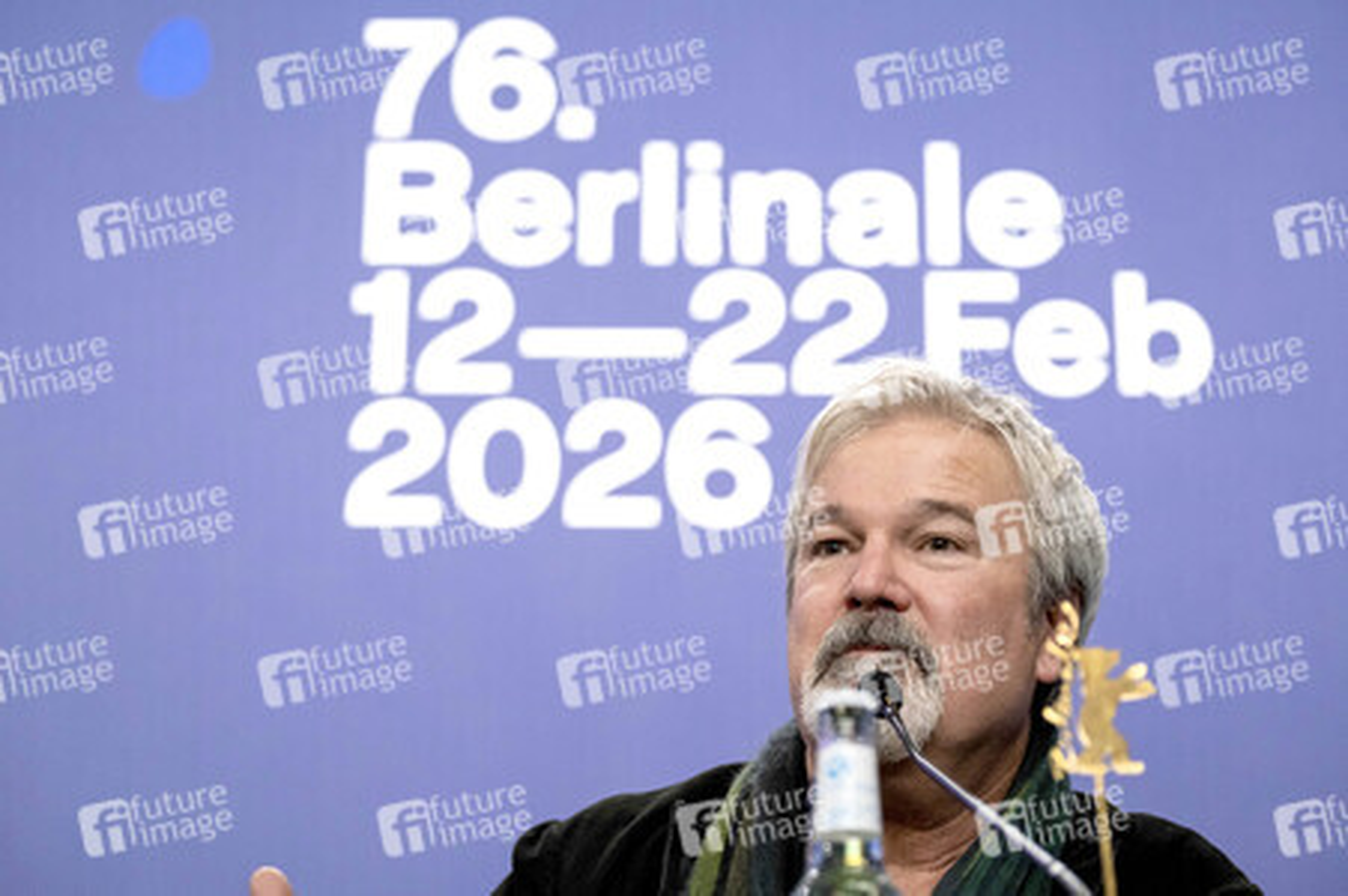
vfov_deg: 15.5
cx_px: 674
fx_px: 3293
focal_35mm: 88
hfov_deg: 23.1
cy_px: 448
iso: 2000
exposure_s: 1/550
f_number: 2.8
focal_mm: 58.7
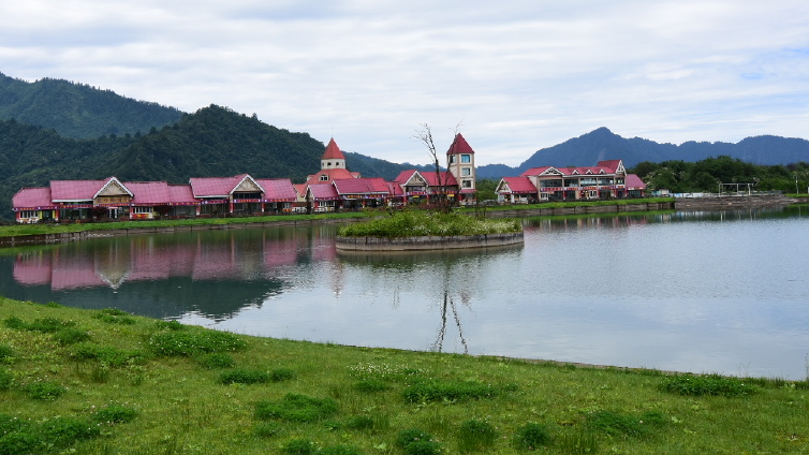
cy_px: 146
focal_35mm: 35
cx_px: 366
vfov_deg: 33.4
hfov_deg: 56.5
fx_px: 751
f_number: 8
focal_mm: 14
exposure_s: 1/500
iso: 200
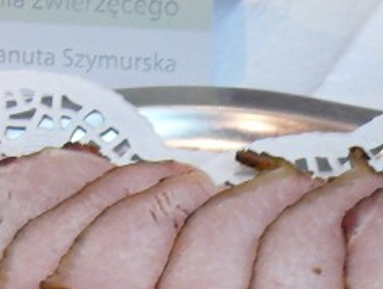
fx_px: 2072
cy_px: 310
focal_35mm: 187
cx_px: 83
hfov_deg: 10.5
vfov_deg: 7.9
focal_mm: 8.7
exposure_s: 1/20
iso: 200
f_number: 2.8
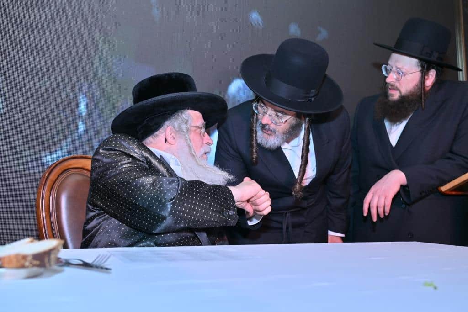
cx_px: 234
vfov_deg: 36.0
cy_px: 156
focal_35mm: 37
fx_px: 481
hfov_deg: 51.9
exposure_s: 1/125
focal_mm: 37
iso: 320
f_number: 4
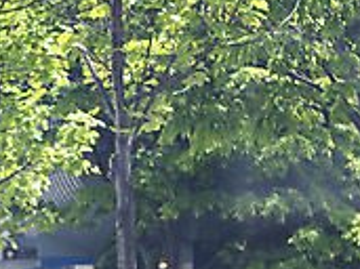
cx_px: -49
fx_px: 1923
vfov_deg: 7.9
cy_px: 387
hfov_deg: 10.5
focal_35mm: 185
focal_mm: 55
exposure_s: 1/160
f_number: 2.8
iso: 200
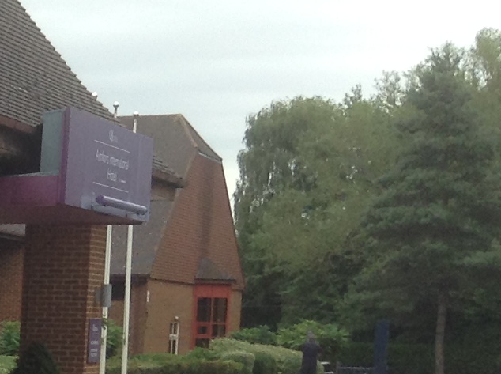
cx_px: -416
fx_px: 1950
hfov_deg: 13.1
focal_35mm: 135
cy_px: 493
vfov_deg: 10.7
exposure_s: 1/170
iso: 25
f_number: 2.4
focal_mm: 3.3
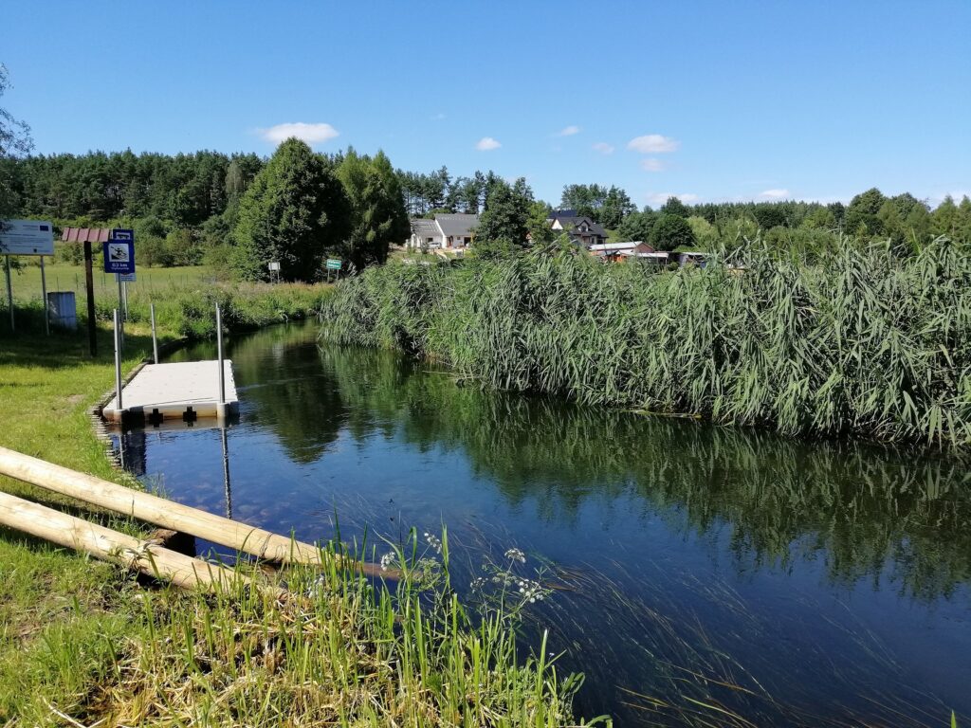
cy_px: 364
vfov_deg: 51.4
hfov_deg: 65.3
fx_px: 757
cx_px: 486
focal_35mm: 27
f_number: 1.8
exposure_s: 1/1241
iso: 50
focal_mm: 3.95
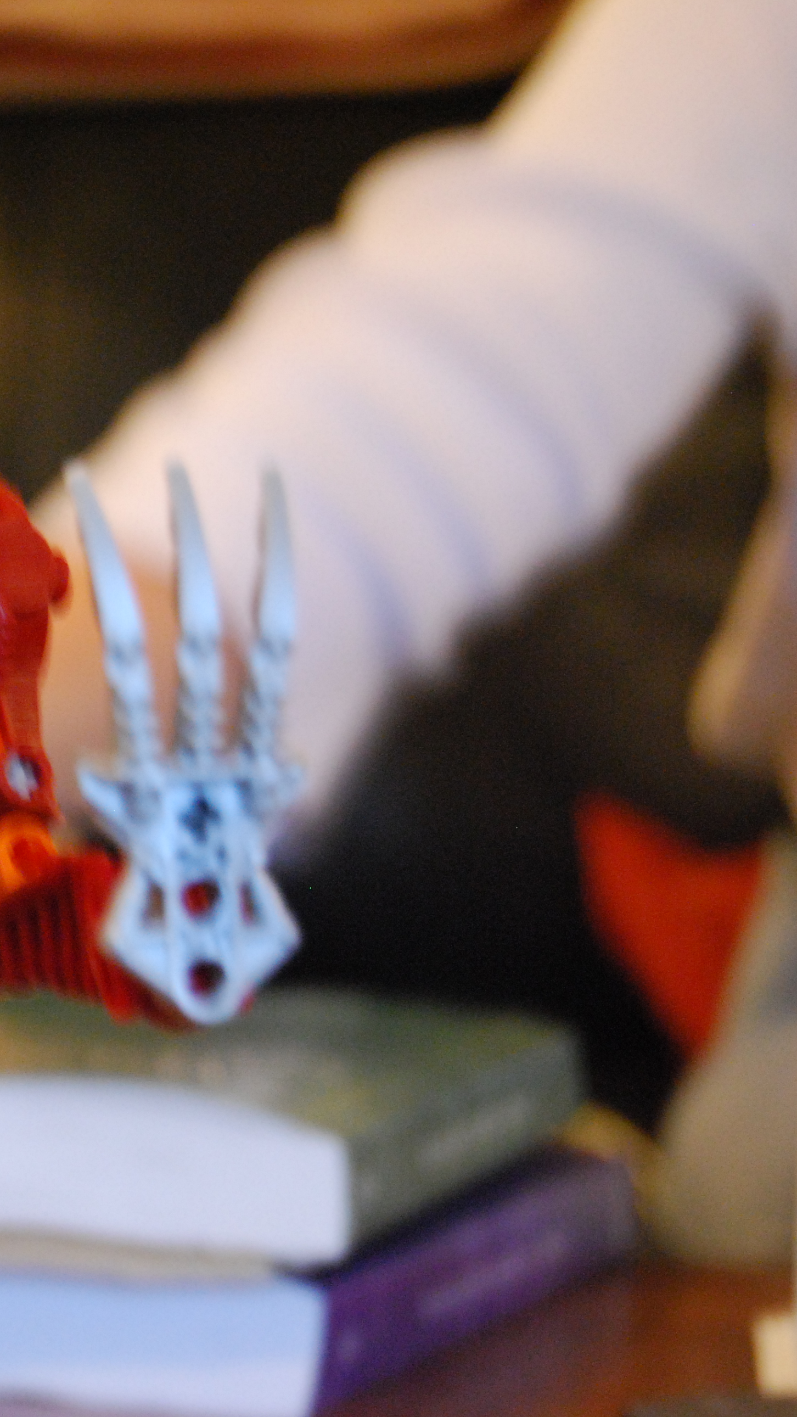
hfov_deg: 9.2
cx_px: -232
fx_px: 4876
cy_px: 708
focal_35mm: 130
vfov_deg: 16.5
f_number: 5.6
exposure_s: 1/8
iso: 1600
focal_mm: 55
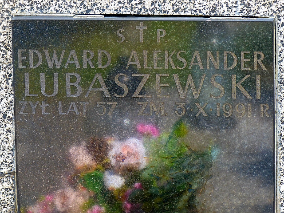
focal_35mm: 254
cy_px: 106
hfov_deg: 7.8
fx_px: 2084
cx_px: 142
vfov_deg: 5.9
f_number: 3.5
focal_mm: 45.7
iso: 100
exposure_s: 1/125
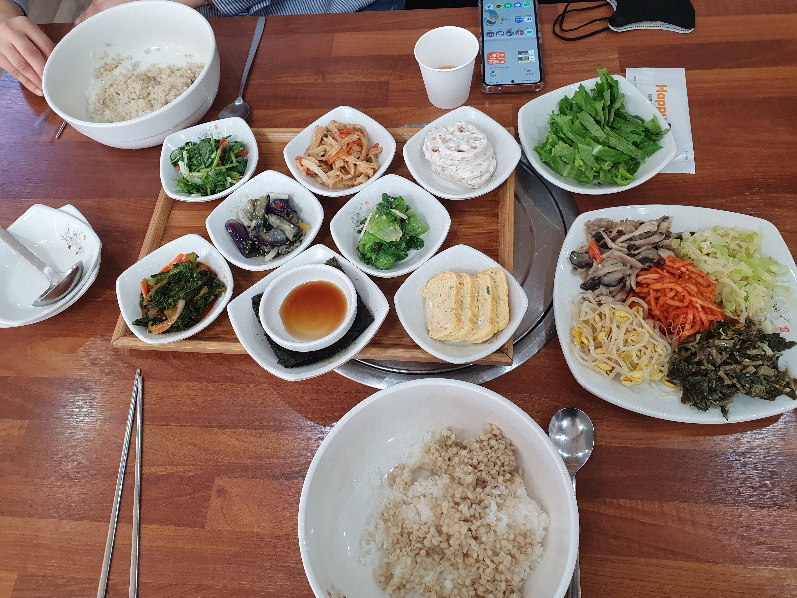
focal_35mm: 26
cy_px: 299
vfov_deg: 53.1
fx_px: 599
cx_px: 398
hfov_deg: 67.3
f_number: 2.4
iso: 200
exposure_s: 1/120
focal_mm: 4.32
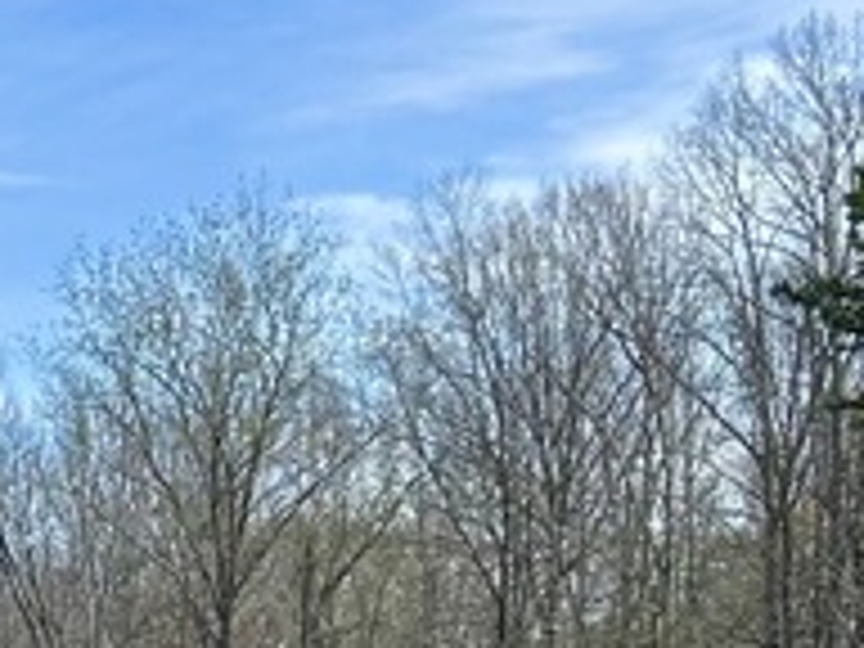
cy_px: 1094
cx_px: -1053
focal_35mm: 139
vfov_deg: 10.2
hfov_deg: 12.0
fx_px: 3469
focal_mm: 5.7
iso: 50
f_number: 1.5
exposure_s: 1/2915
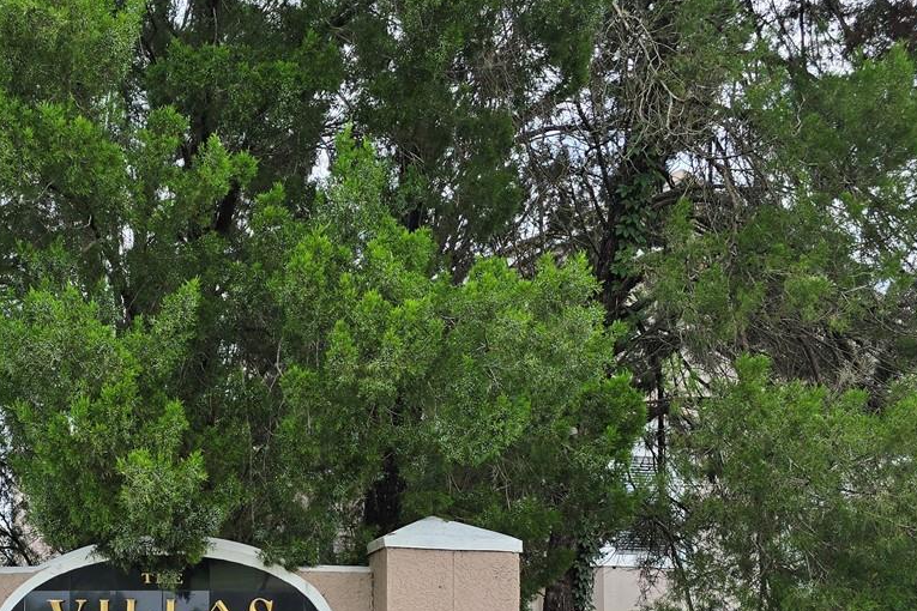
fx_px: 1274
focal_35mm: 50
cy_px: 579
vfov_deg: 25.9
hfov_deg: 38.4
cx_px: 205
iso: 12
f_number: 1.7
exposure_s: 1/664
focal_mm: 6.3
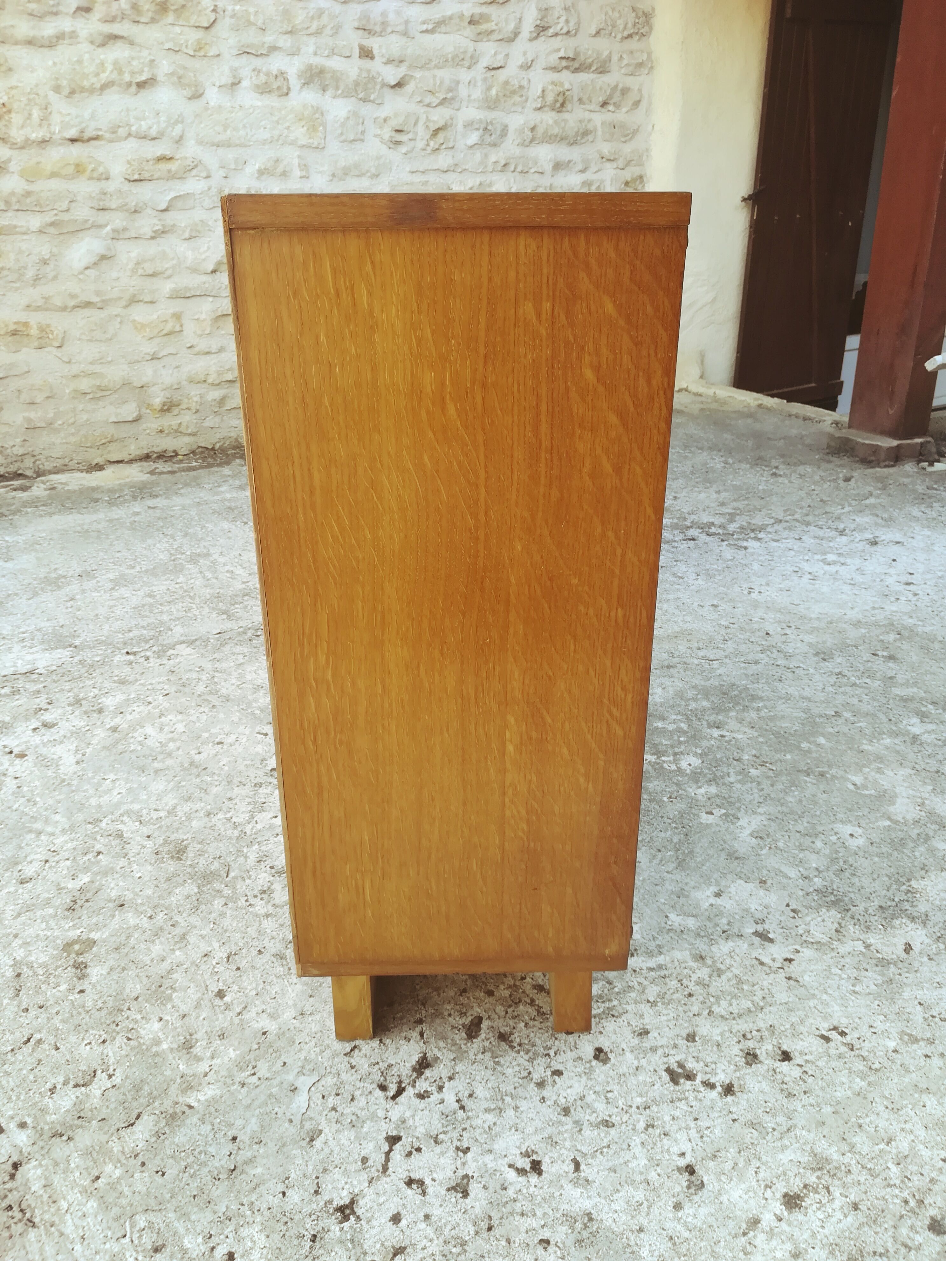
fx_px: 947
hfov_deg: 53.1
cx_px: 473
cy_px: 630
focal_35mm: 26
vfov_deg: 67.3
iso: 50
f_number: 2.2
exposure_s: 1/50
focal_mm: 3.83
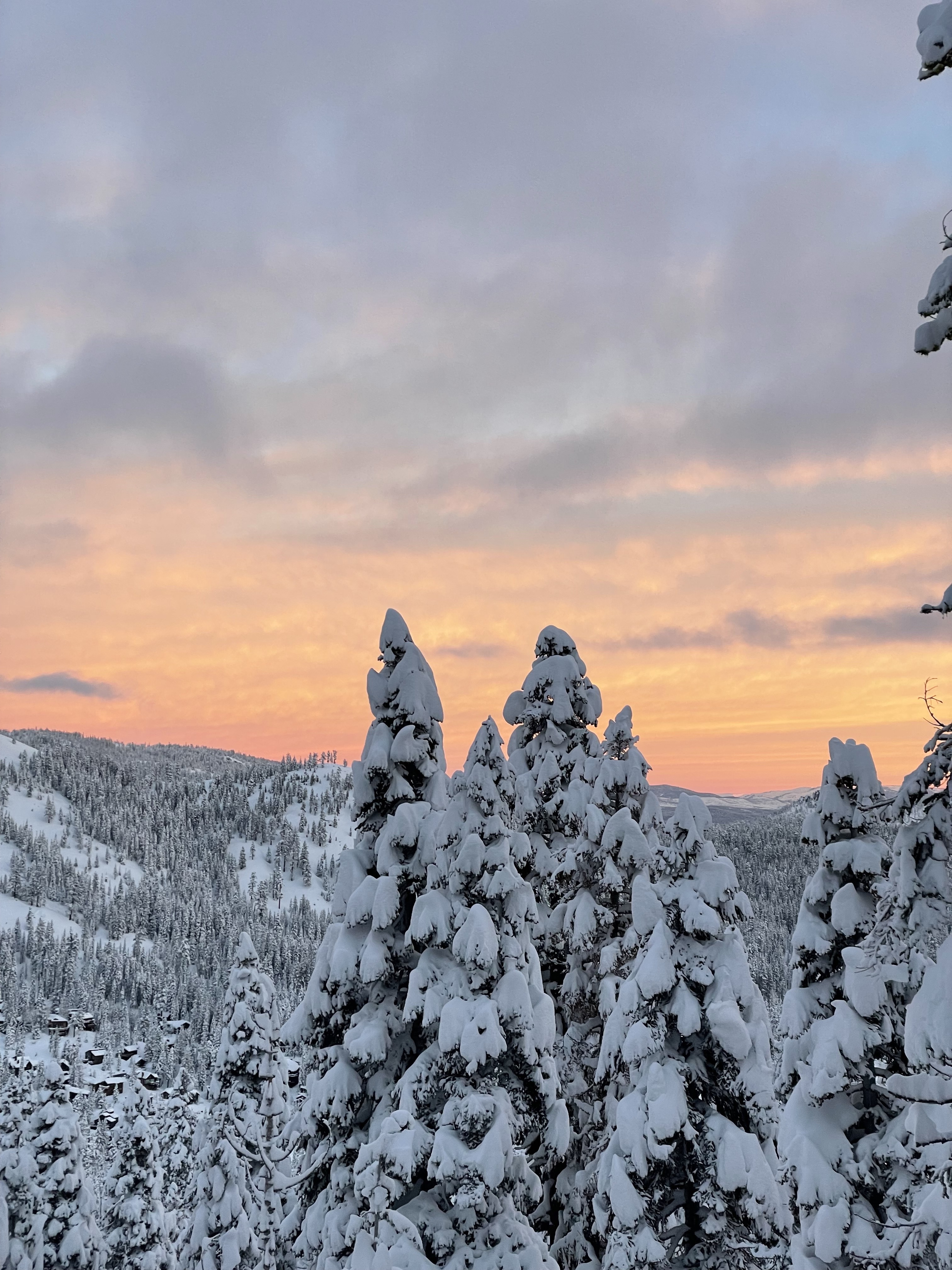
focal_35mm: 52
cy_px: 635
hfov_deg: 28.0
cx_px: 476
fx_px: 1907
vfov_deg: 36.8
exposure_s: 1/99
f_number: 2
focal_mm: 6
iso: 40
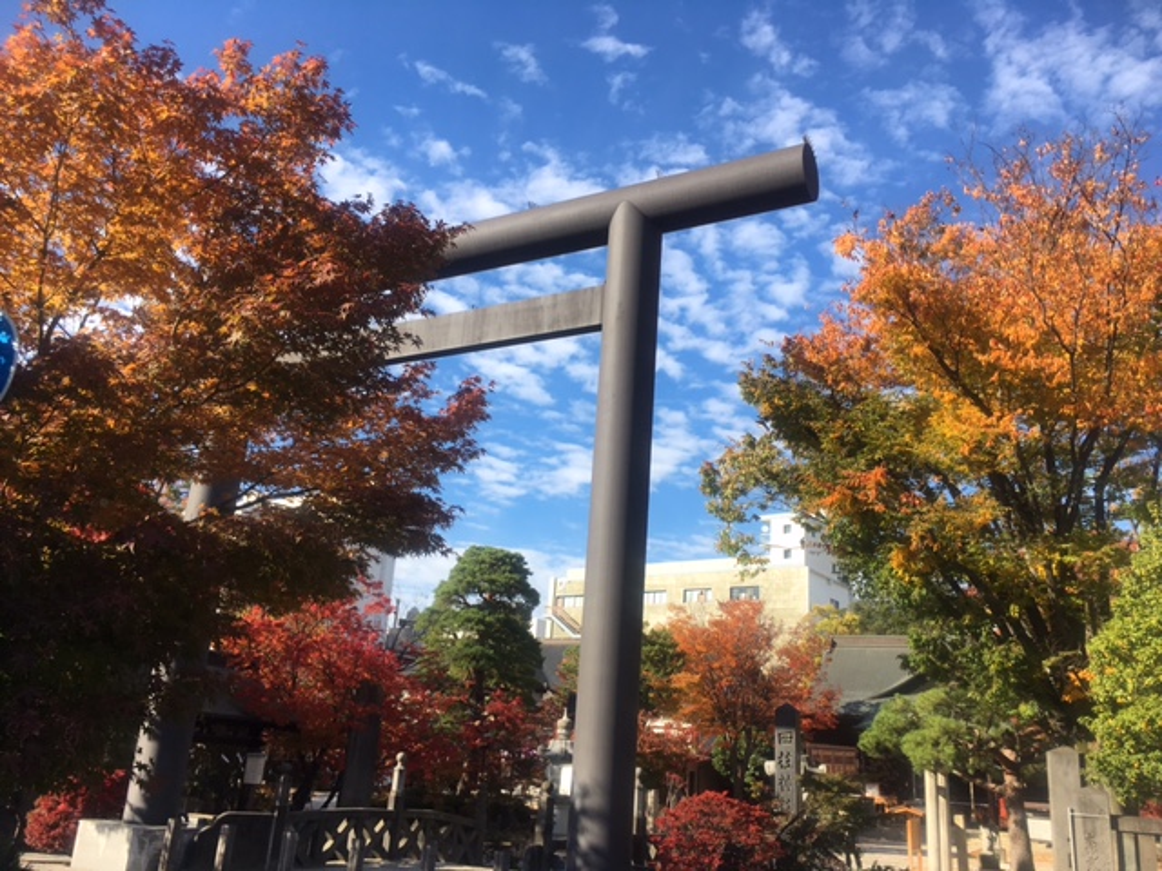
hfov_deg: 61.7
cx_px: 581
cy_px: 436
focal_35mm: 29
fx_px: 973
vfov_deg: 48.2
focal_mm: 4.15
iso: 25
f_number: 2.2
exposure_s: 1/836
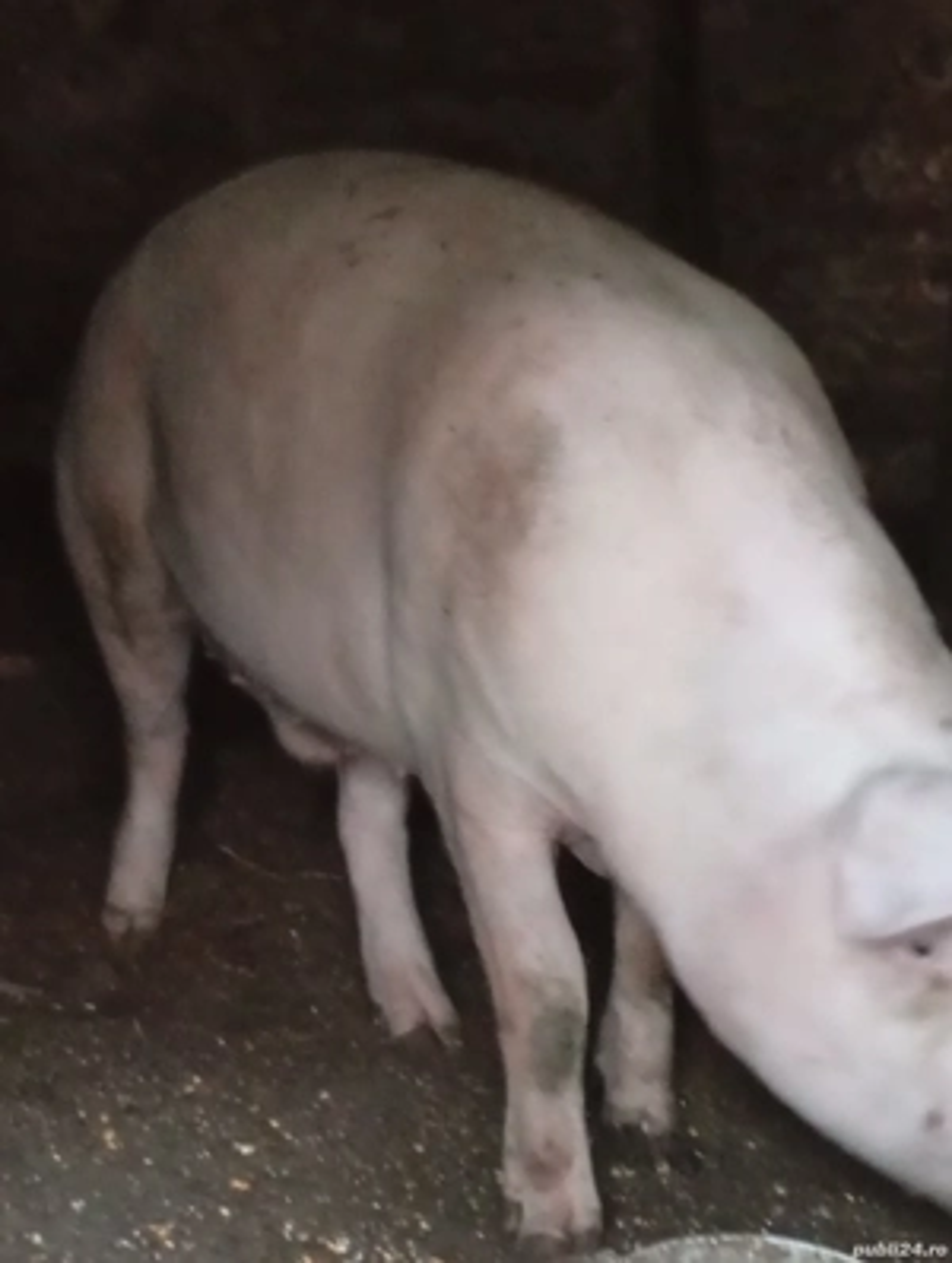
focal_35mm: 97
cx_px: 476
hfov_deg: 15.3
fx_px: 3546
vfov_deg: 20.2
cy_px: 632
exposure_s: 1/14.3
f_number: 1.8
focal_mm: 3.98
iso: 4134
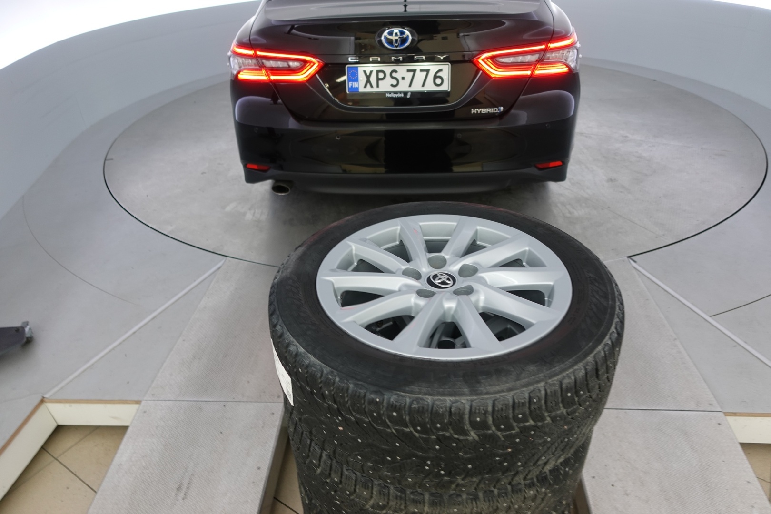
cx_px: 386
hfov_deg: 73.7
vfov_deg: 53.1
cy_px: 257
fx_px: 514
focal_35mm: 24
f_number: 2
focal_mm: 9.4
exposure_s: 1/30
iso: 125
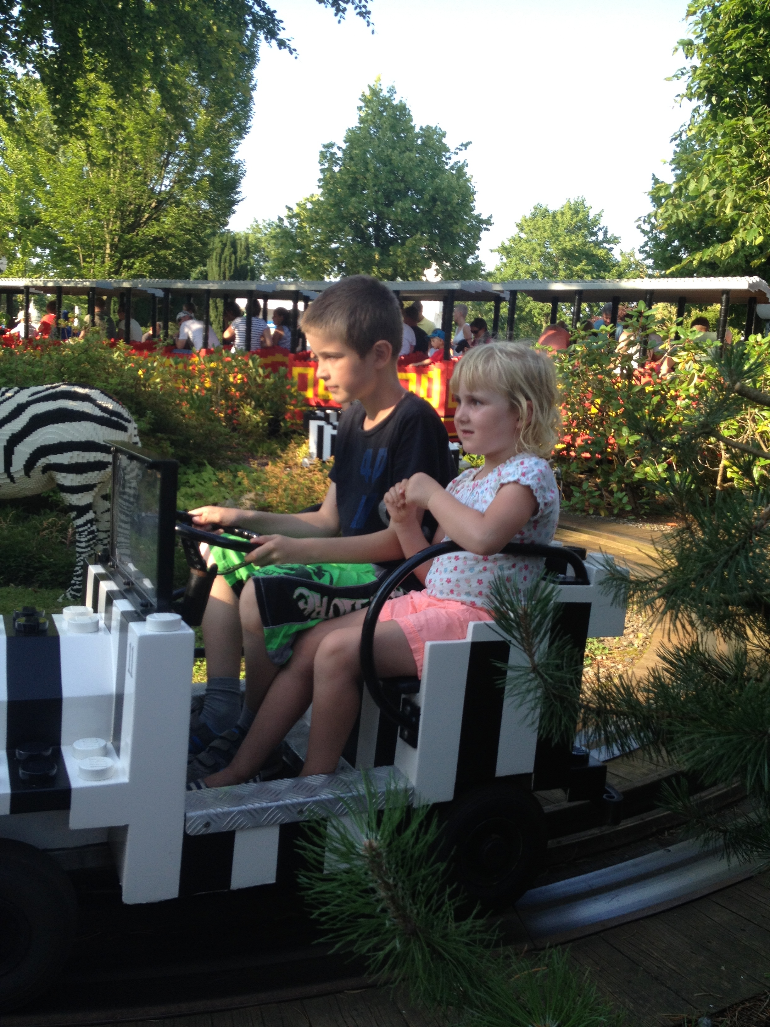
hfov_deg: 40.7
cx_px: 385
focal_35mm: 35
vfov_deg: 52.6
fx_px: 1038
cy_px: 514
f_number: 2.4
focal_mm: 4.28
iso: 50
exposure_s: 1/300
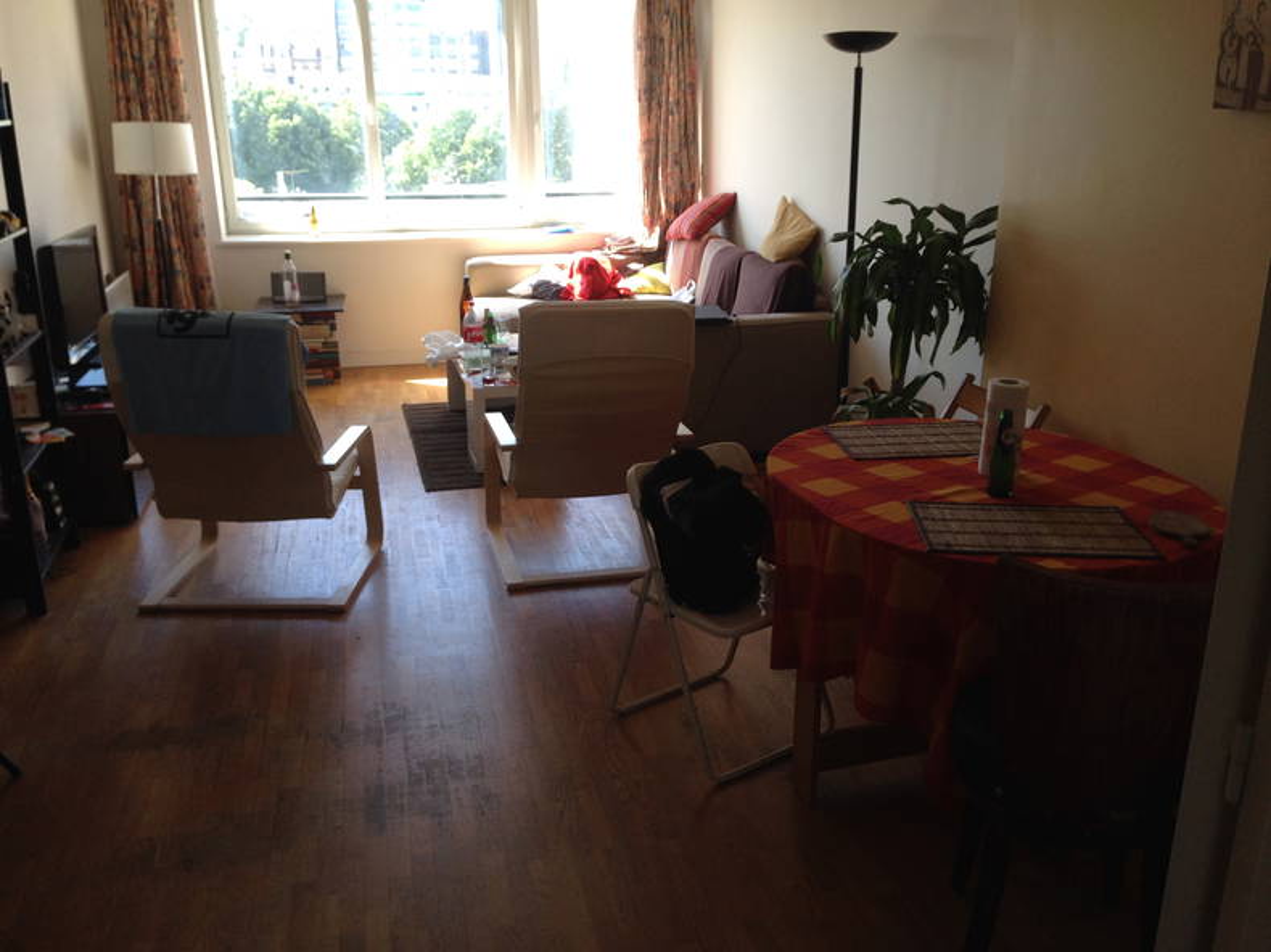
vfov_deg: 42.9
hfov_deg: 55.4
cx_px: 636
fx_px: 1211
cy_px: 476
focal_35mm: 33
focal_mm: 4.12
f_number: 2.4
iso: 80
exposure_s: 1/120
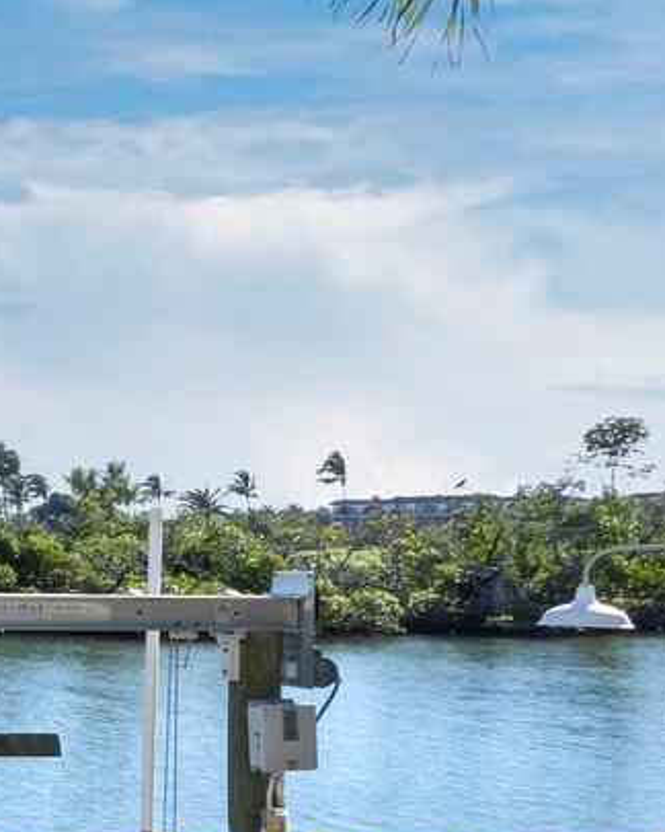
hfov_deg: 18.8
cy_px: 571
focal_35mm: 54
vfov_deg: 34.3
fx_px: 1328
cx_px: -638
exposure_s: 1/125
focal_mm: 7
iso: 250
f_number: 11
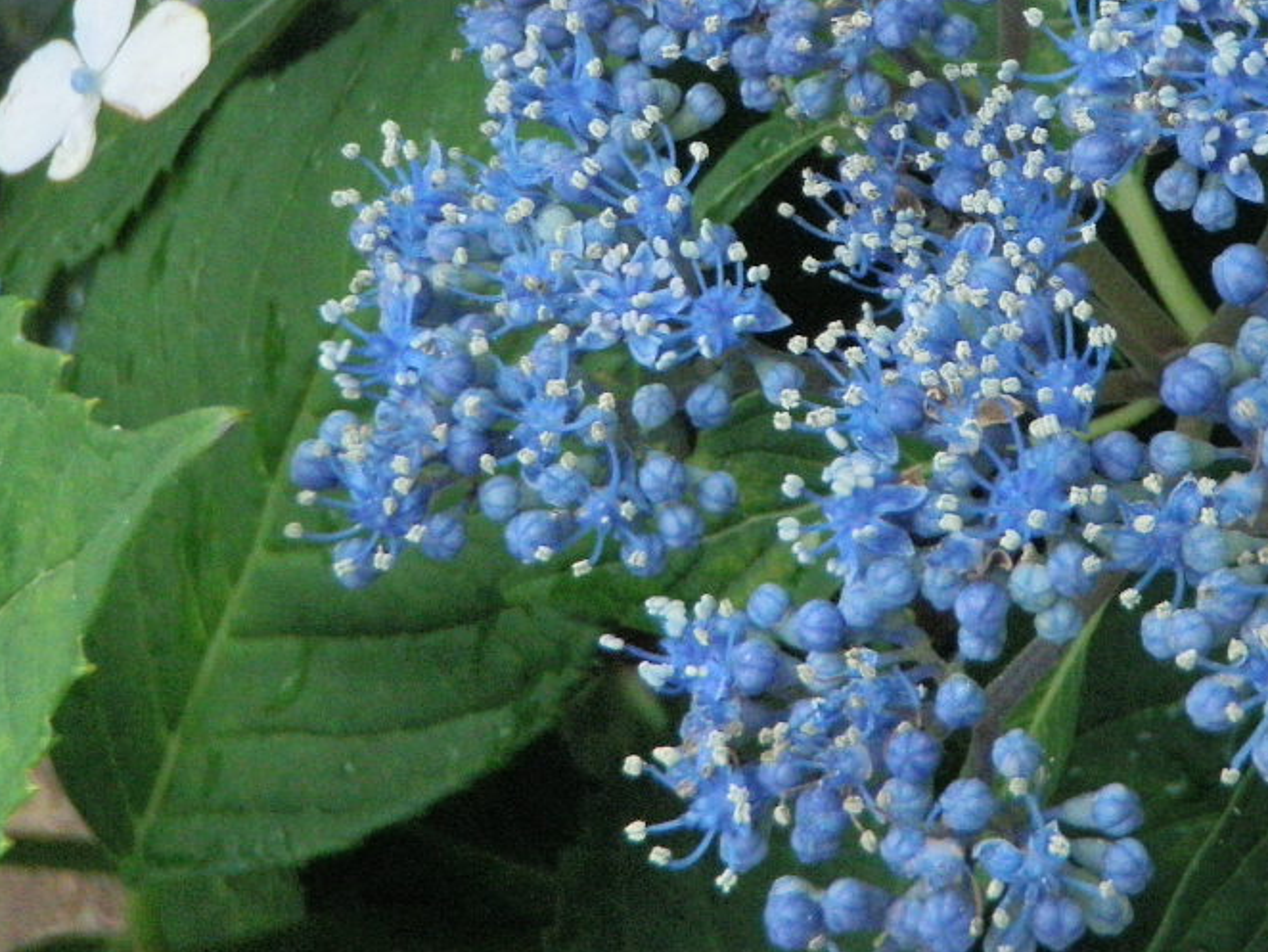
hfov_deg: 22.3
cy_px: 232
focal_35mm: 87
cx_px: 975
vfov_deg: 16.9
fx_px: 3188
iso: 250
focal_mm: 6.53
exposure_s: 1/250
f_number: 4.1
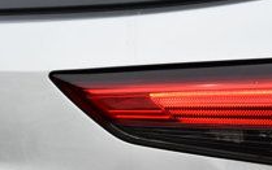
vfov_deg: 4.0
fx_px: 2426
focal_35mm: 327
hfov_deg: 6.3
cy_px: 97
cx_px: 394
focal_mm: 70
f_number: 5.6
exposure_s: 1/250
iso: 200
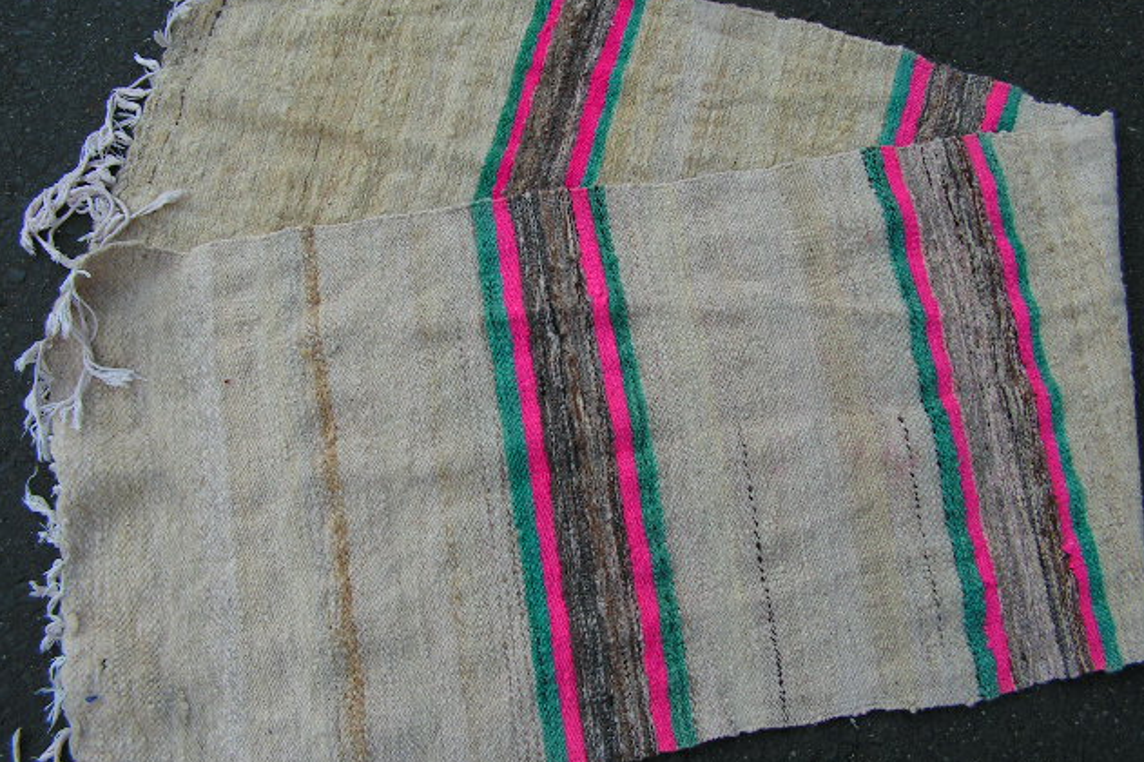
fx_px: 1207
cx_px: 577
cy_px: 350
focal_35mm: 38
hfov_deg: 50.7
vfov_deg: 35.0
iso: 64
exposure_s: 1/200
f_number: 3.2
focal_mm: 6
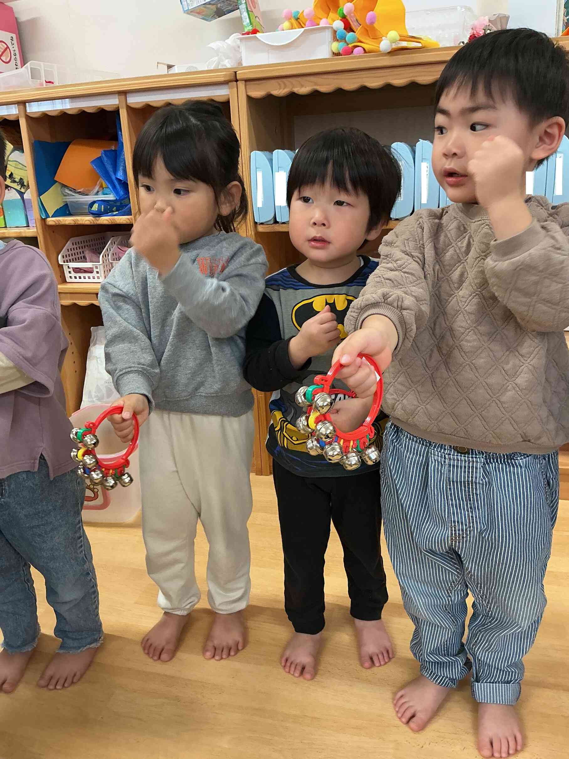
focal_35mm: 29
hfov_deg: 48.2
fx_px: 636
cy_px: 380
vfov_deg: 61.7
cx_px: 284
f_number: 1.8
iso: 80
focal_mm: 3
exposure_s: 1/60
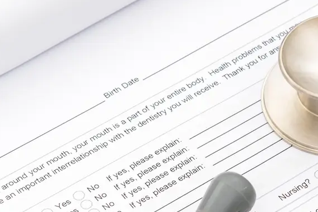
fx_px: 1634
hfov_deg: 10.8
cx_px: 437
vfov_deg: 7.4
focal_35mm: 185
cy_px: 96
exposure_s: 1/125
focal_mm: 55
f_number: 9
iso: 100
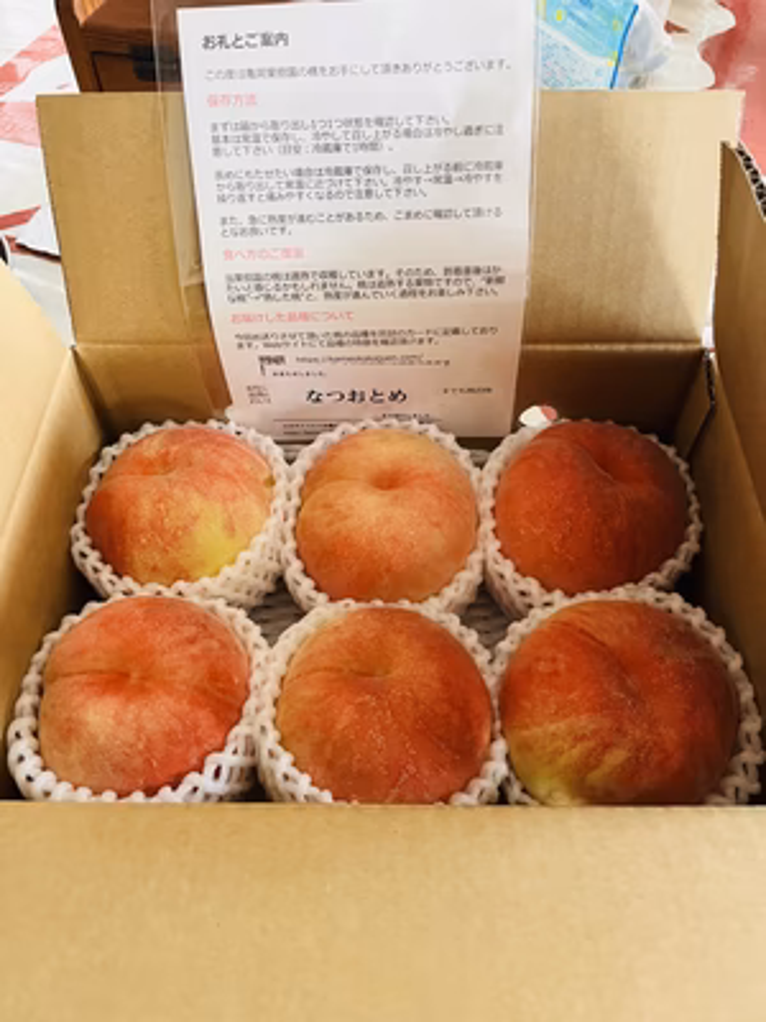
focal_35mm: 26
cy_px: 511
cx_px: 383
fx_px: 767
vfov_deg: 67.3
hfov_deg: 53.1
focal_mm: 5.1
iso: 400
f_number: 1.6
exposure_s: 1/60
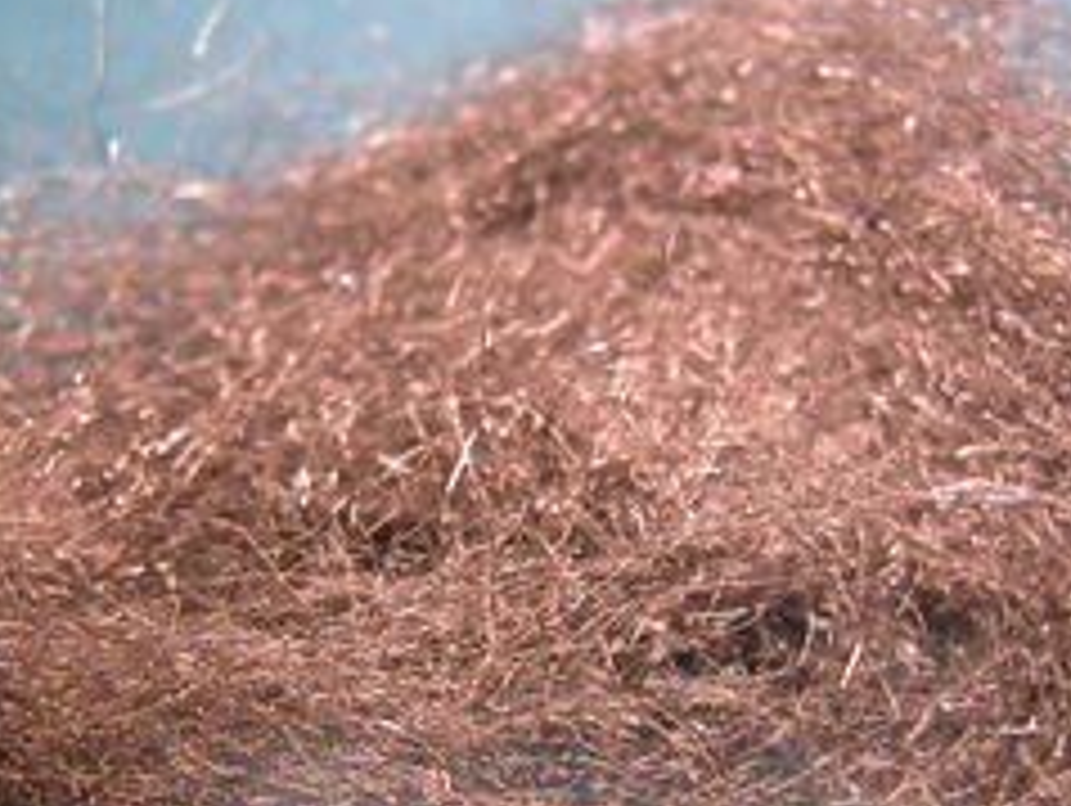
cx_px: 572
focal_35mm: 84
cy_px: 621
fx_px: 2602
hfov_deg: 23.3
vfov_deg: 17.5
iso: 100
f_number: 3.8
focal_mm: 12.7
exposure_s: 1/144
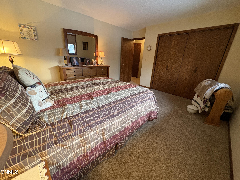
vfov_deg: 85.7
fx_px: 97
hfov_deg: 102.1
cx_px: 120
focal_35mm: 14
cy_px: 90
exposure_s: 1/60
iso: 500
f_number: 2.2
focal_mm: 2.22
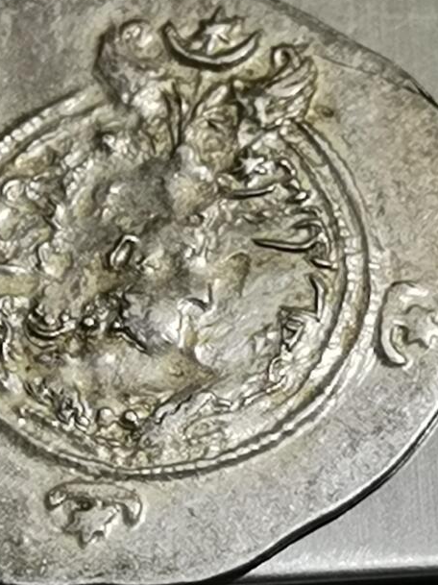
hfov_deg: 7.1
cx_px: 143
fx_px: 3547
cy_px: 512
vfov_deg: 9.4
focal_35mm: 210
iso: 80
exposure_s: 1/100
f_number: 1.9
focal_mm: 6.67
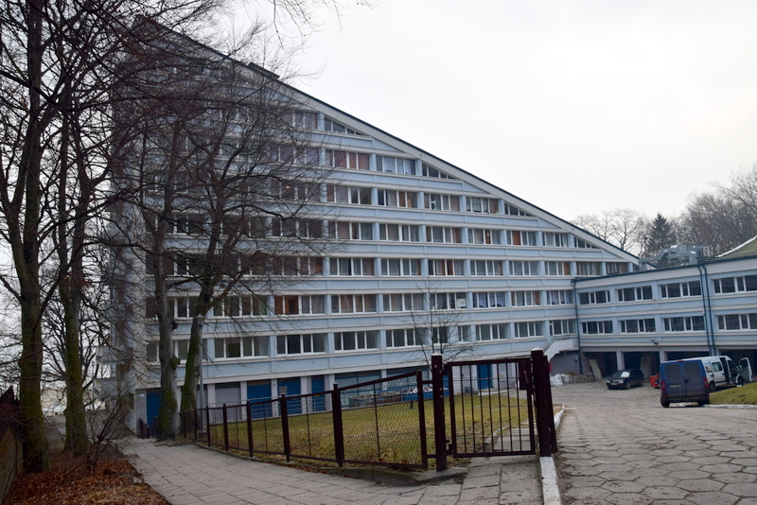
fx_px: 568
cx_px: 378
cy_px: 252
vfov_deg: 48.0
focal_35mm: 27
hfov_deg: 67.4
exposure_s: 1/125
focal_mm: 18
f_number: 9
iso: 400
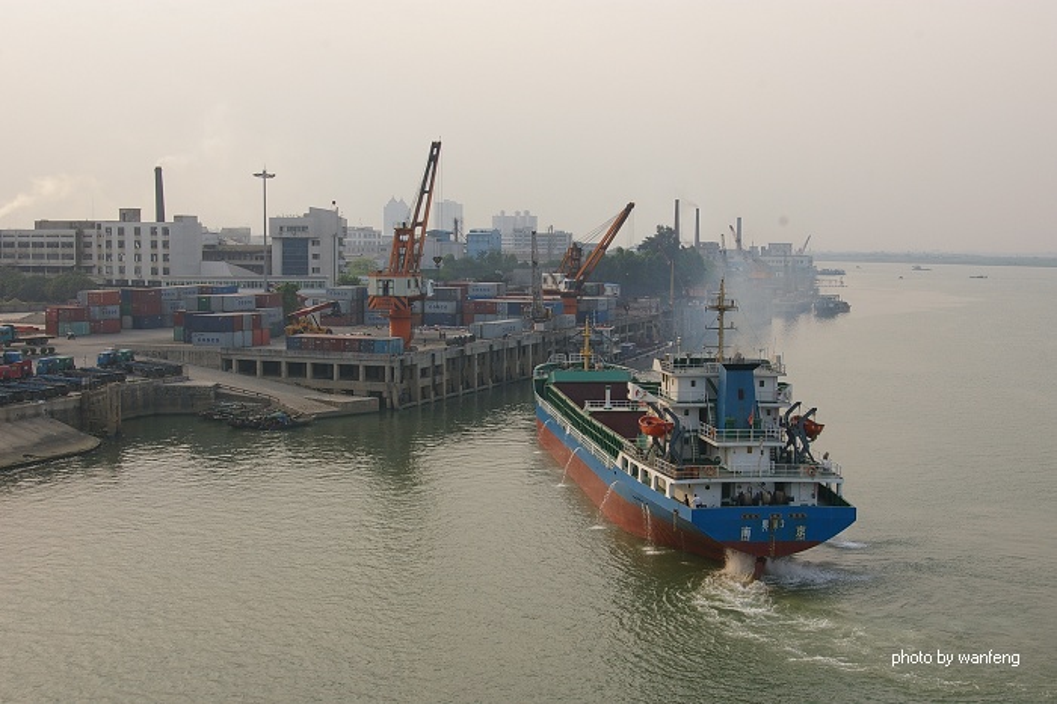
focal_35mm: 46
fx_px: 1365
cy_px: 352
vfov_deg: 28.9
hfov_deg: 42.3
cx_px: 528
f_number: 11
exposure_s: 1/90
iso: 200
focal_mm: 31
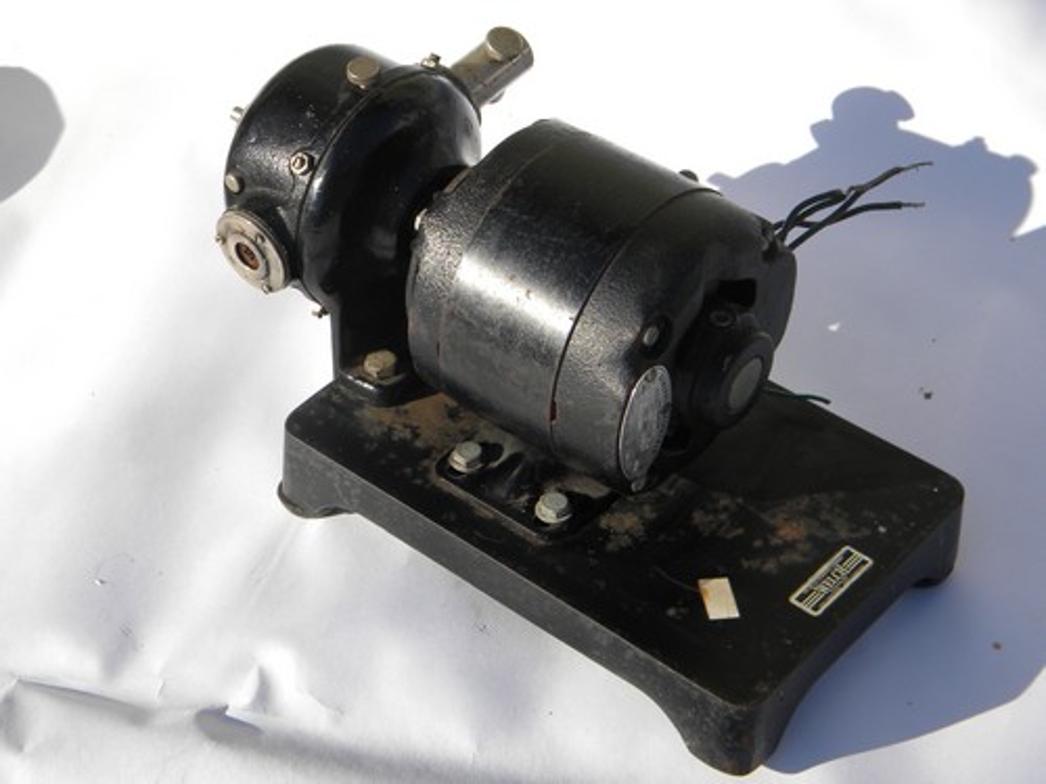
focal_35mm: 67
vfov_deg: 21.9
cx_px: 523
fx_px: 2025
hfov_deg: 29.0
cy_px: 392
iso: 80
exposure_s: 1/570
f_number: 4.3
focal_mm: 12.2
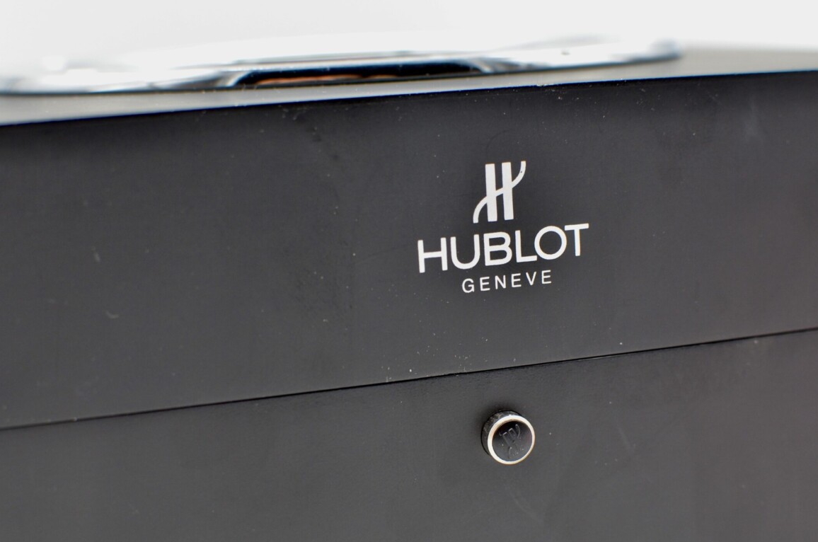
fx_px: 1442
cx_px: 450
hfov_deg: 31.6
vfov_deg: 21.3
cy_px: 309
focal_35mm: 64
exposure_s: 1/80
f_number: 4.5
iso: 400
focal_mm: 35
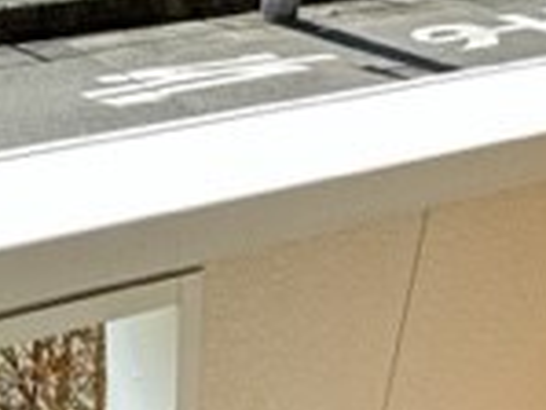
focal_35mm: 60
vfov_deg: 19.9
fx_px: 947
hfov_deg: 31.7
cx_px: 147
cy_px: 670
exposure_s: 1/442
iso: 40
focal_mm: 2.22
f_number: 2.2
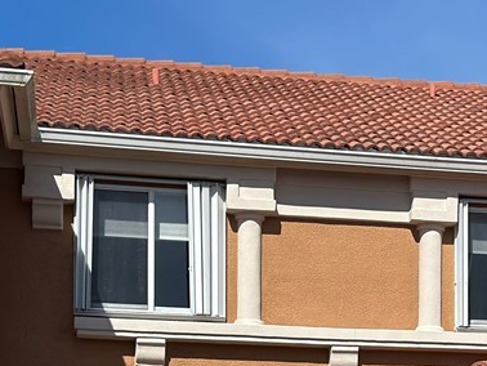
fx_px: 1830
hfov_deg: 14.8
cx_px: 523
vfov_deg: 11.2
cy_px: 463
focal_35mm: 130
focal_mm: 6.86
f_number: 1.78
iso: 100
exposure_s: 1/12048
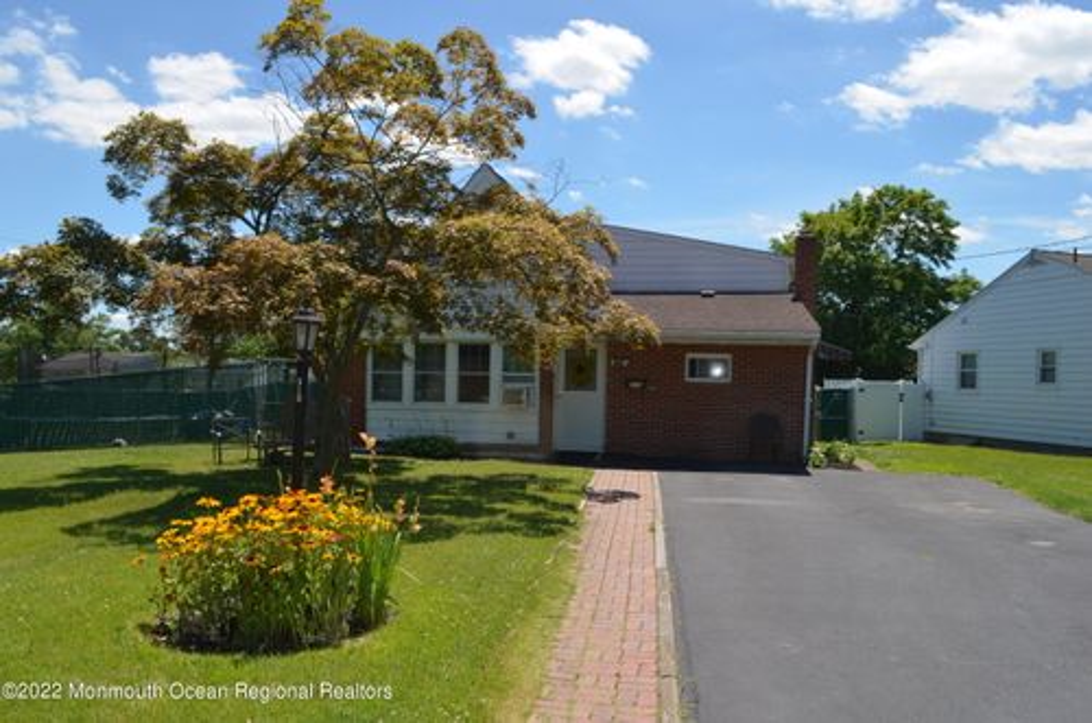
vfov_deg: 47.7
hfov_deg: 67.5
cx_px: 546
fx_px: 817
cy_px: 362
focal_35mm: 27
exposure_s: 1/200
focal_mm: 18
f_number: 9
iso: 100
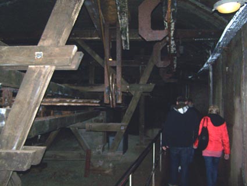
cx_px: 124
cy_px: 93
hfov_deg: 49.0
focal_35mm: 38
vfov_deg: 37.7
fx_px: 271
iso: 160
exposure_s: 1/60
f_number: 2.8
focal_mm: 6.3
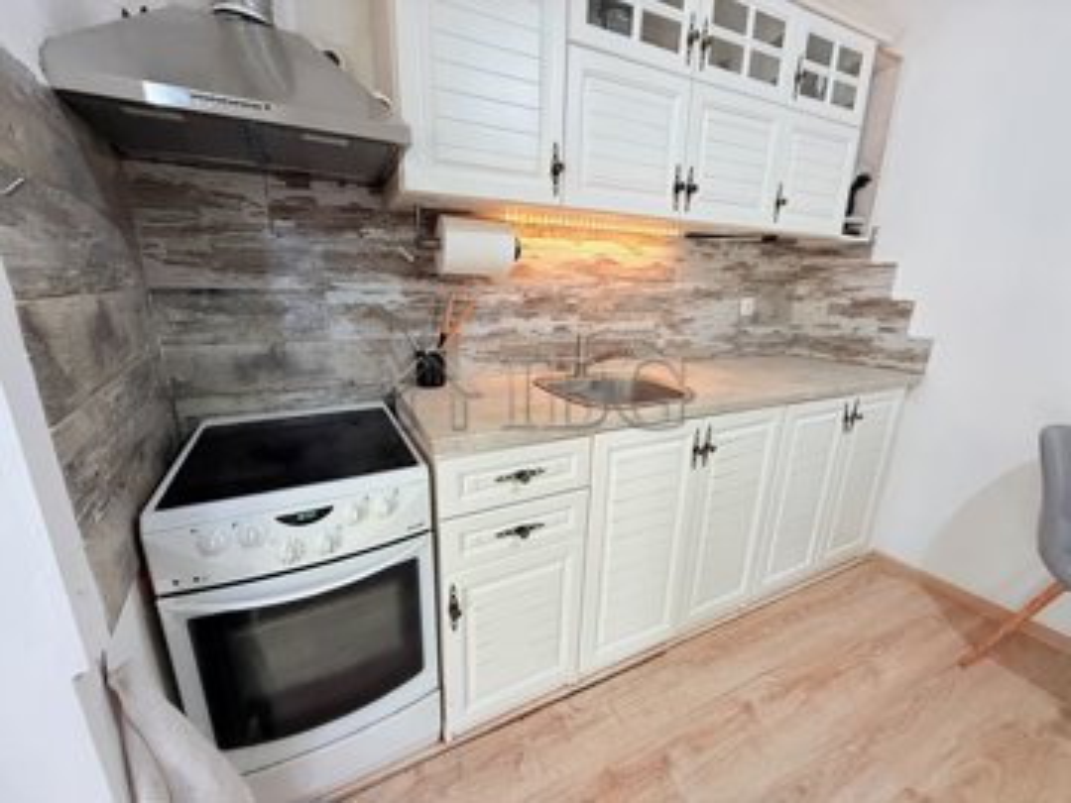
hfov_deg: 102.1
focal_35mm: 14
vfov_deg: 85.7
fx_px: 433
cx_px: 536
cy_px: 402
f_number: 2.2
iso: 250
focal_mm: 2.22
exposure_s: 1/99
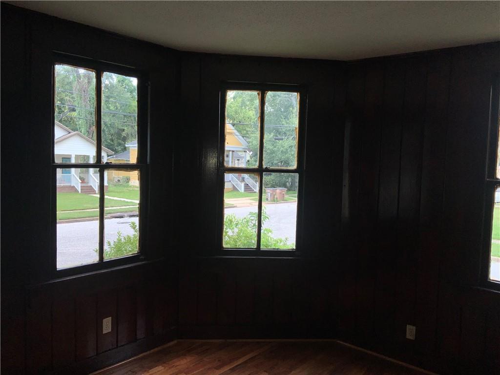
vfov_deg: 48.2
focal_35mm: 29
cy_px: 188
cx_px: 250
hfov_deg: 61.7
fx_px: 419
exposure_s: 1/281
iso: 16
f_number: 1.8
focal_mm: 3
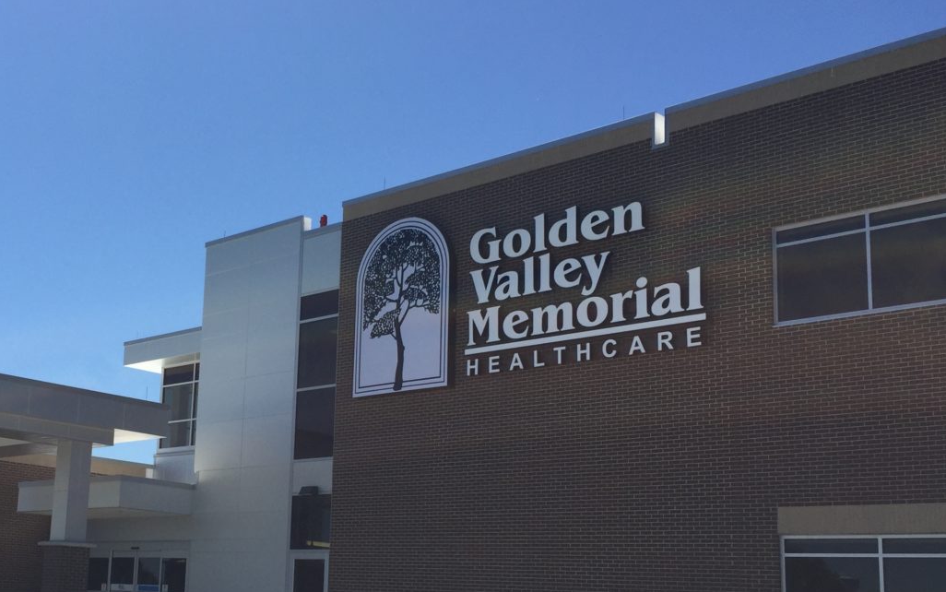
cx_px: 248
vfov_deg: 27.8
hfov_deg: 42.3
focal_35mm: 46
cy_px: 397
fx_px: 1186
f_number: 2.2
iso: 32
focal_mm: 4.15
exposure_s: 1/3597
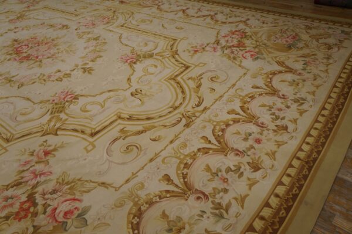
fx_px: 278
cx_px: 176
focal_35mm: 28
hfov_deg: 64.6
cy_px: 117
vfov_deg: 45.6
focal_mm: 19
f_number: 4
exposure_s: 1/60
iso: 320
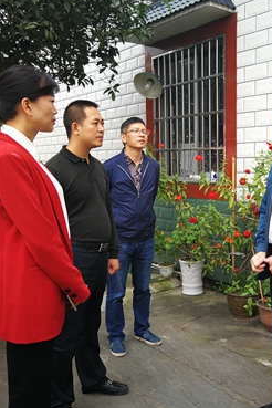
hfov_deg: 34.3
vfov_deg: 50.7
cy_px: 203
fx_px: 431
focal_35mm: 38
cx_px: 203
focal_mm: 3.95
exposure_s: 1/50
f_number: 2.2
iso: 100
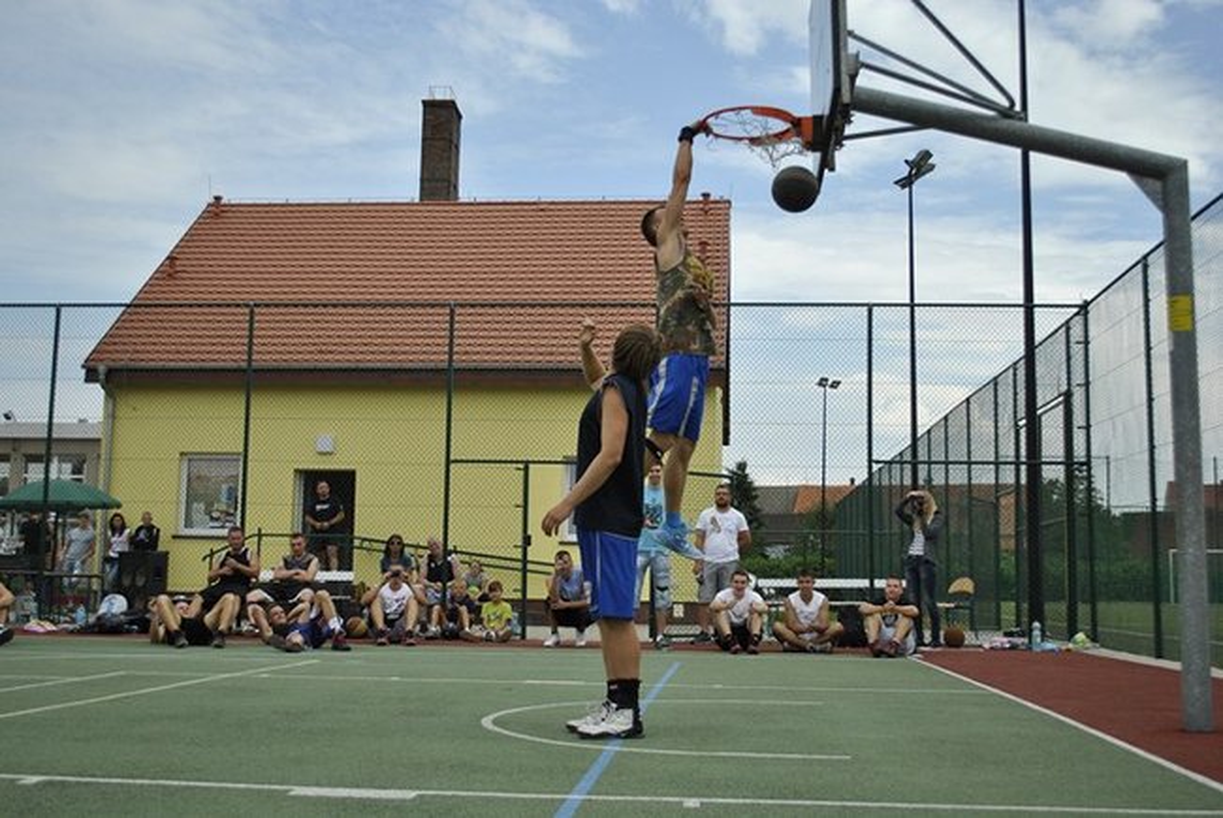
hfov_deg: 46.4
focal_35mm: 42
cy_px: 409
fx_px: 1428
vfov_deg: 32.0
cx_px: 612
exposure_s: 1/1000
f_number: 4.5
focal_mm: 28
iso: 140
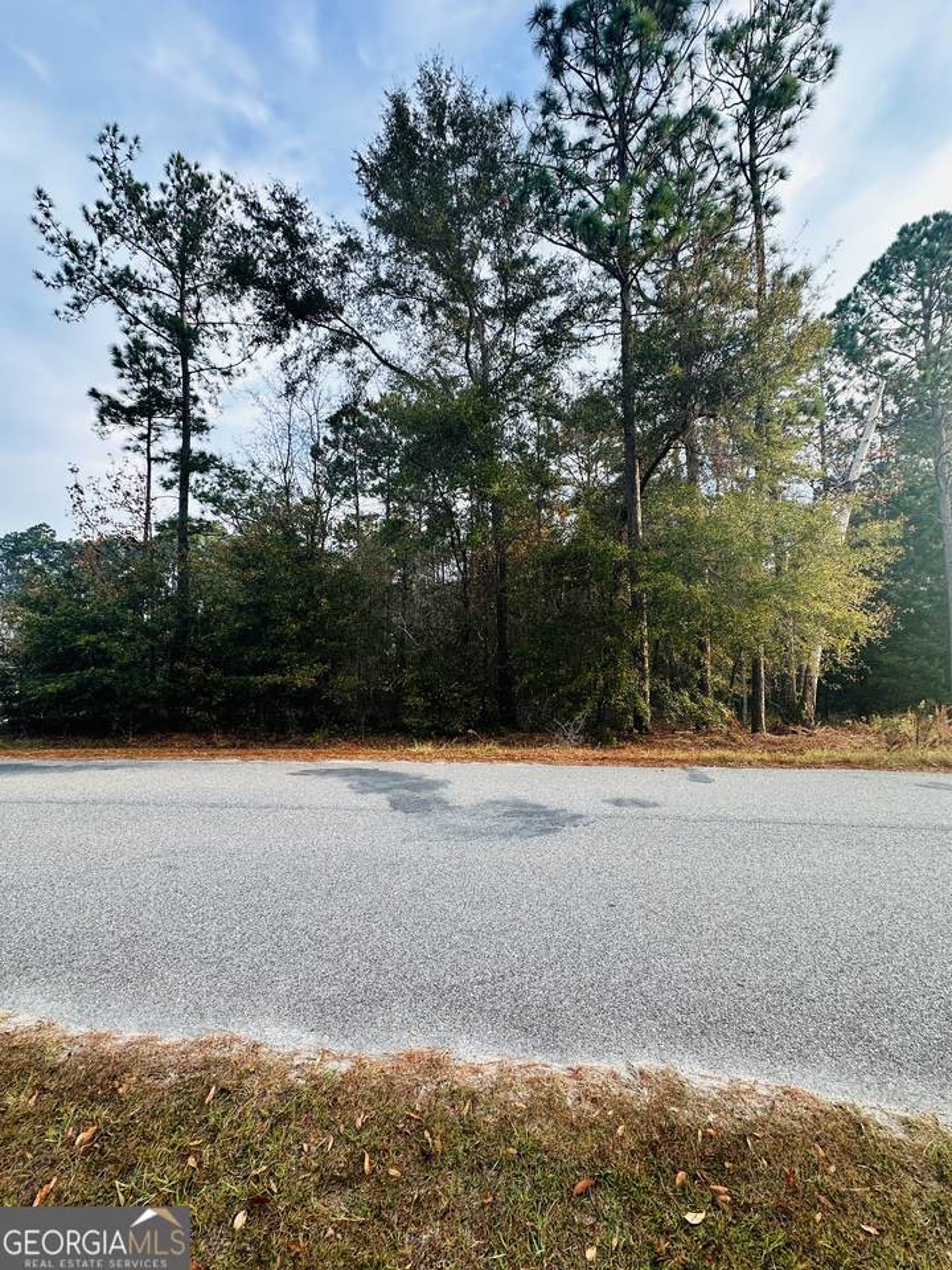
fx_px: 513
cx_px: 476
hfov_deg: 85.7
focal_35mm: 14
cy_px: 635
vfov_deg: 102.1
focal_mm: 2.22
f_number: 2.2
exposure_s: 1/182
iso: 40
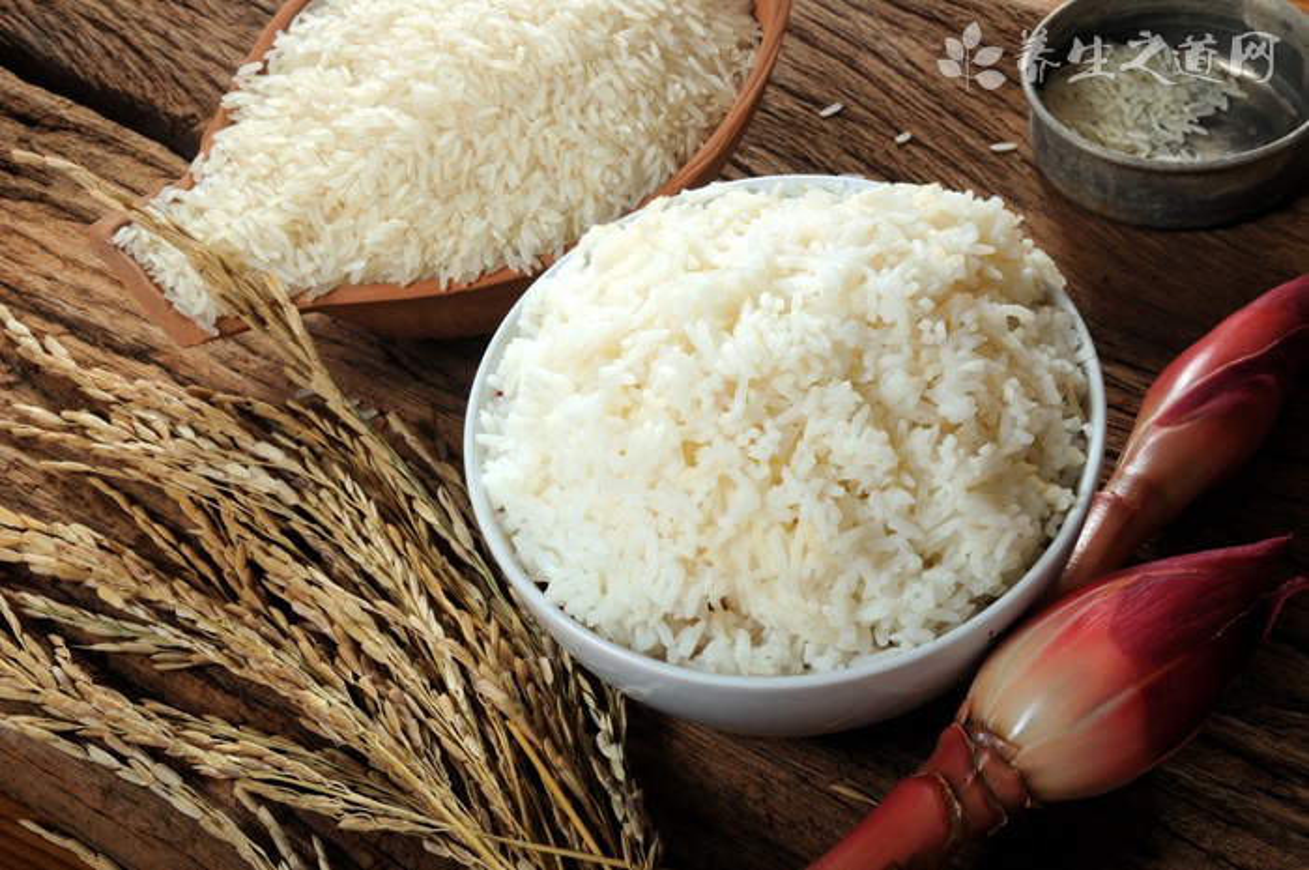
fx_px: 2724
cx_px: 654
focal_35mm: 75
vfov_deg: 18.1
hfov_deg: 27.0
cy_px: 435
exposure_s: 1/10
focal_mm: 50
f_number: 20
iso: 250
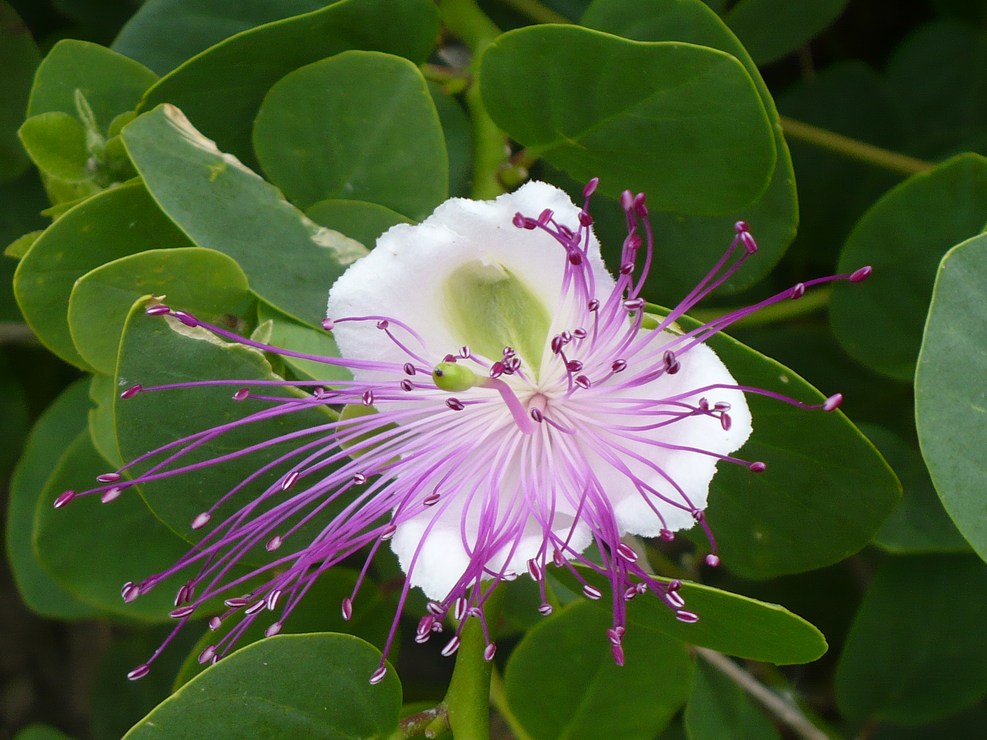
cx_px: 494
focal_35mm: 131
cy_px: 370
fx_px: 3735
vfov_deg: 11.3
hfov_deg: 15.1
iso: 100
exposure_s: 1/125
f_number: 3.4
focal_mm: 14.5
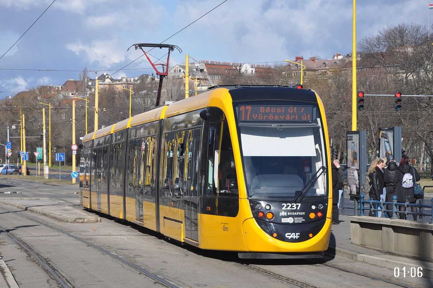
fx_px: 1117
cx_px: 216
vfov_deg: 14.7
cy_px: 144
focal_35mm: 93
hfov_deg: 21.9
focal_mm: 62
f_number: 6.3
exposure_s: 1/1600
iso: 400
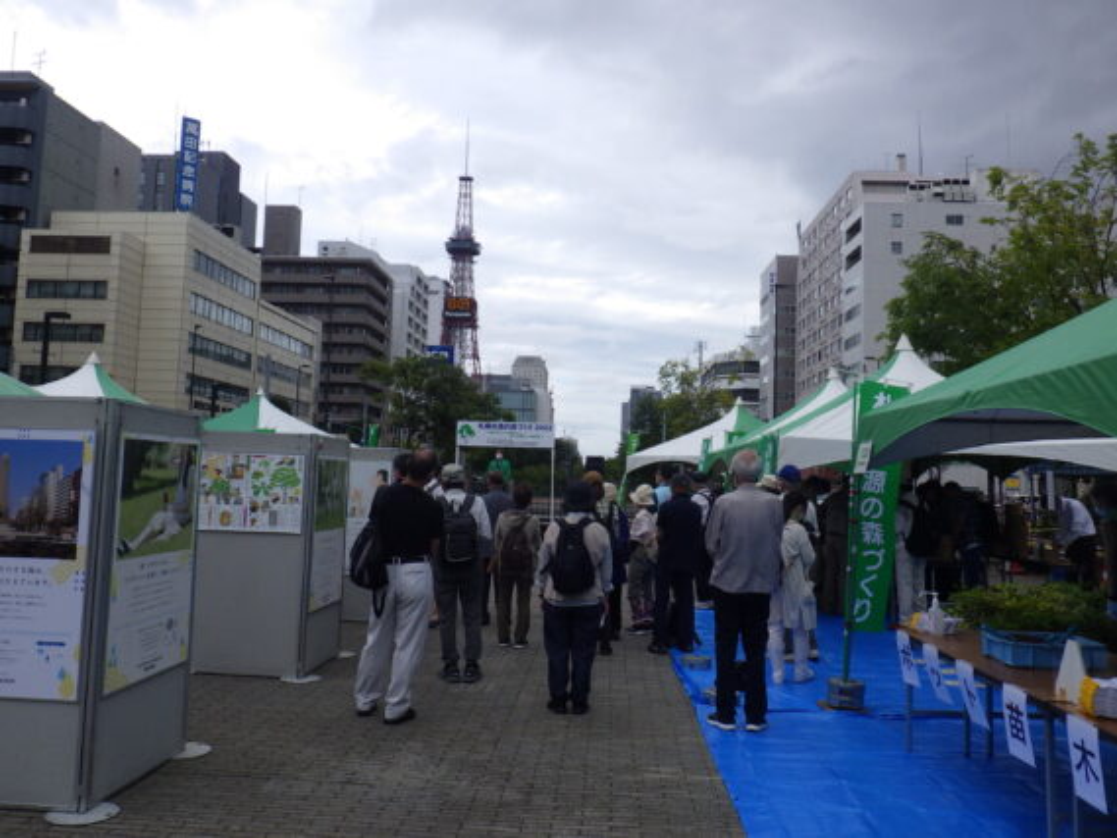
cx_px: 558
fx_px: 904
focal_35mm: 28
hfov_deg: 63.4
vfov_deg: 49.8
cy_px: 419
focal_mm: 5
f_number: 4.2
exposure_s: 1/640
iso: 125
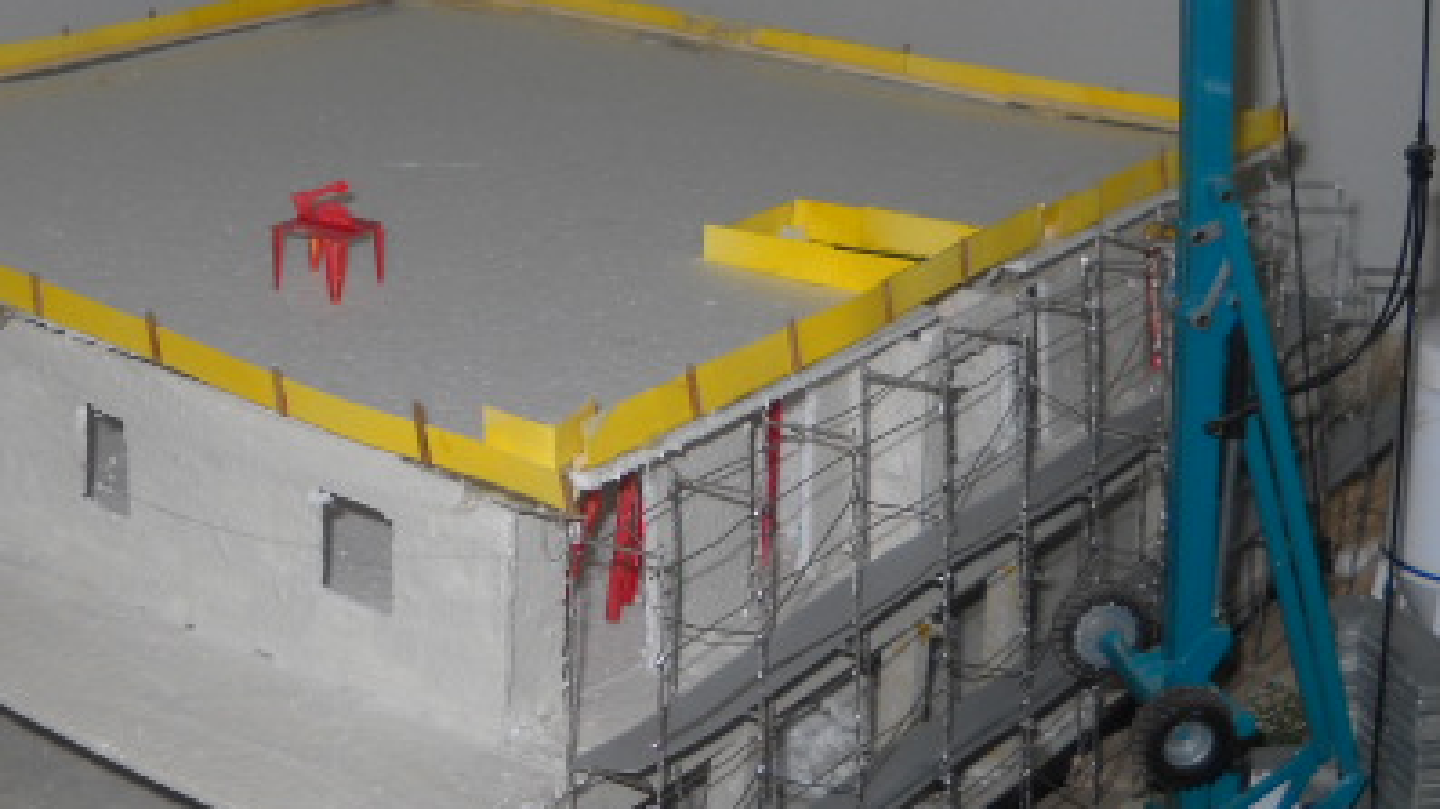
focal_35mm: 72
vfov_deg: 16.6
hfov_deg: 29.1
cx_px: 464
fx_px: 2748
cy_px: 160
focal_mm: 6.72
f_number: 3.1
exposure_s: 1/30
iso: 64
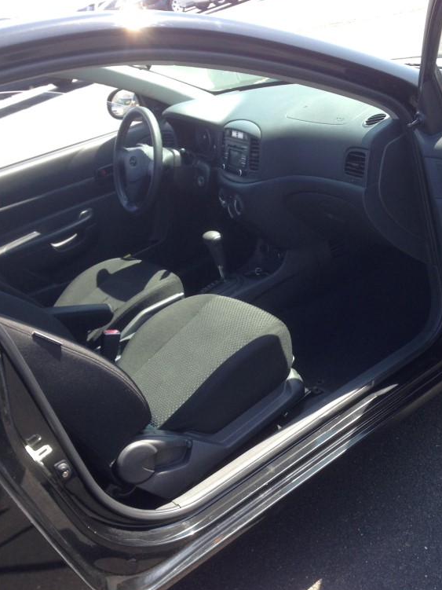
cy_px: 295
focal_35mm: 45
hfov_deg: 31.9
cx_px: 299
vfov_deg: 42.1
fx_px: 766
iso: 50
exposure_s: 1/176
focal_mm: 4.12
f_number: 2.4
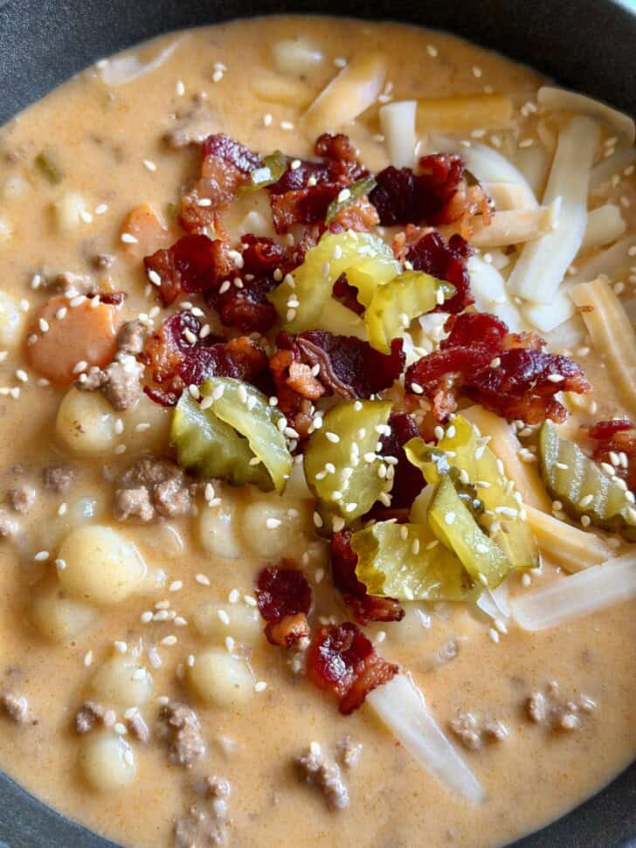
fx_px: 1176
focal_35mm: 48
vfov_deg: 39.7
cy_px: 424
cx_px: 318
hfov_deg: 30.3
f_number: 1.8
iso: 125
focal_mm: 6.8
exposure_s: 1/60
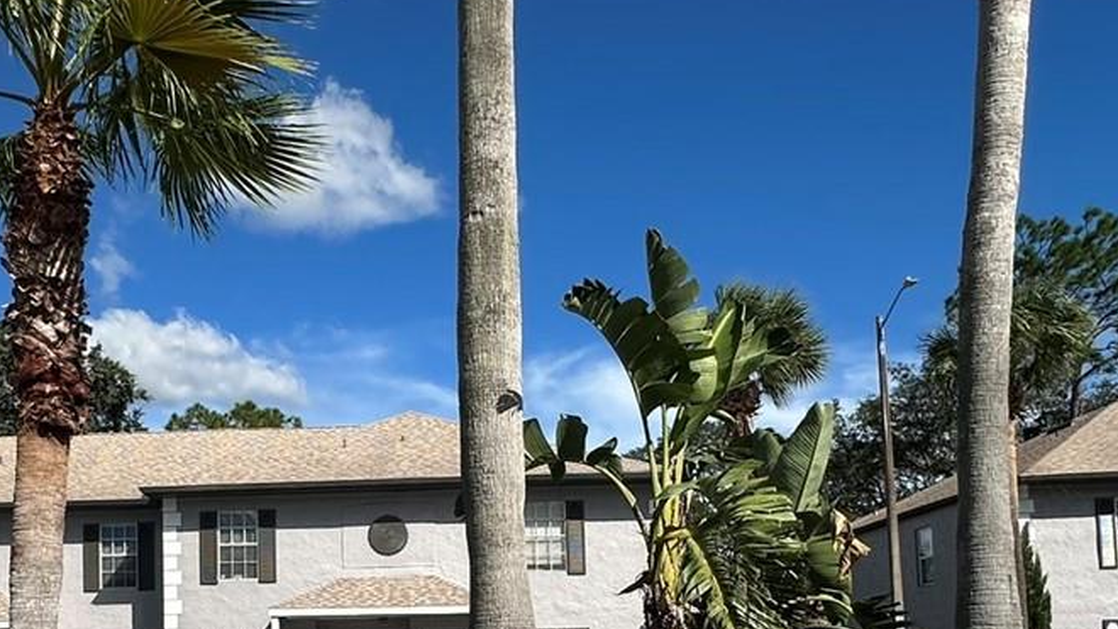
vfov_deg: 30.0
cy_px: 614
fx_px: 1097
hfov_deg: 52.8
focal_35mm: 37
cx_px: 361
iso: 50
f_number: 2.2
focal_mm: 2.22
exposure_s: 1/3300
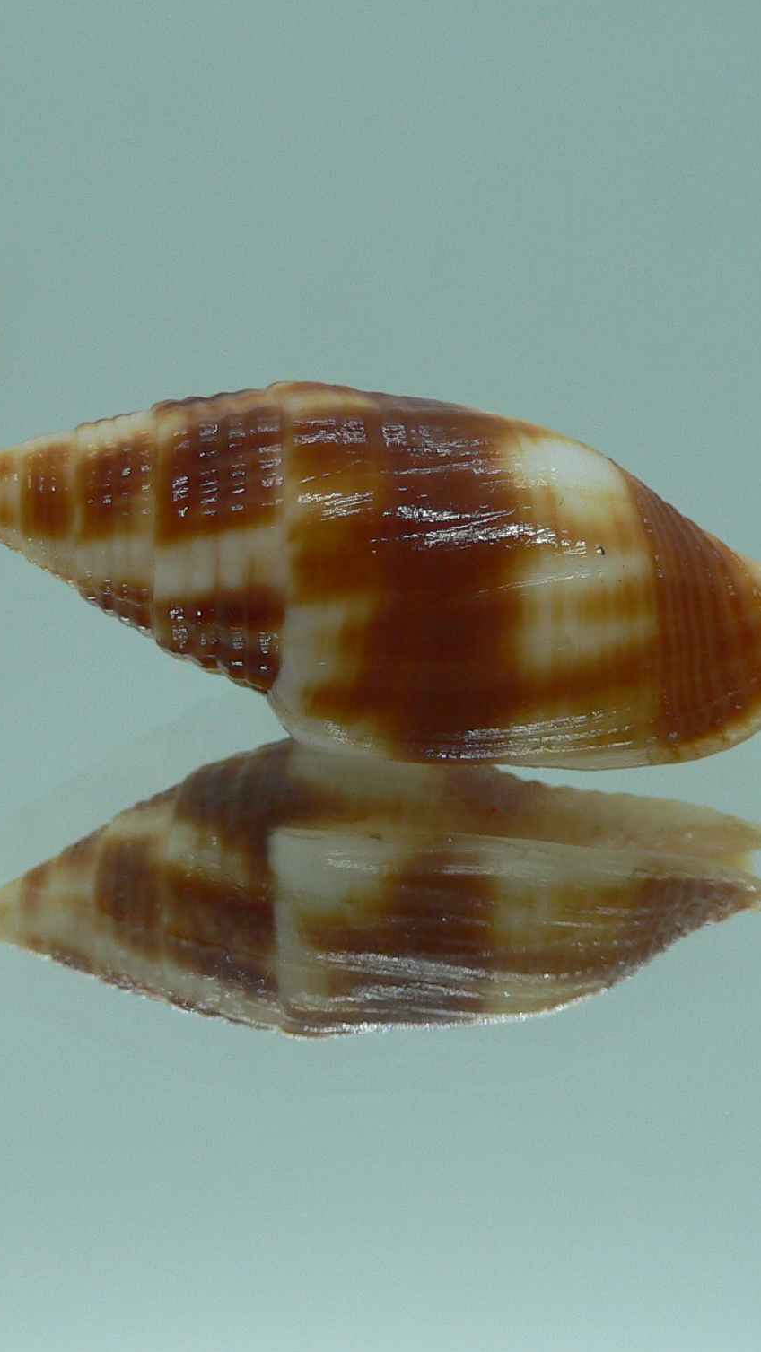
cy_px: 676
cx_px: 393
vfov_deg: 40.6
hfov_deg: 23.5
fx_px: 1829
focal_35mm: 51
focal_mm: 4.6
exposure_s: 1/60
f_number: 2.8
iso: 80
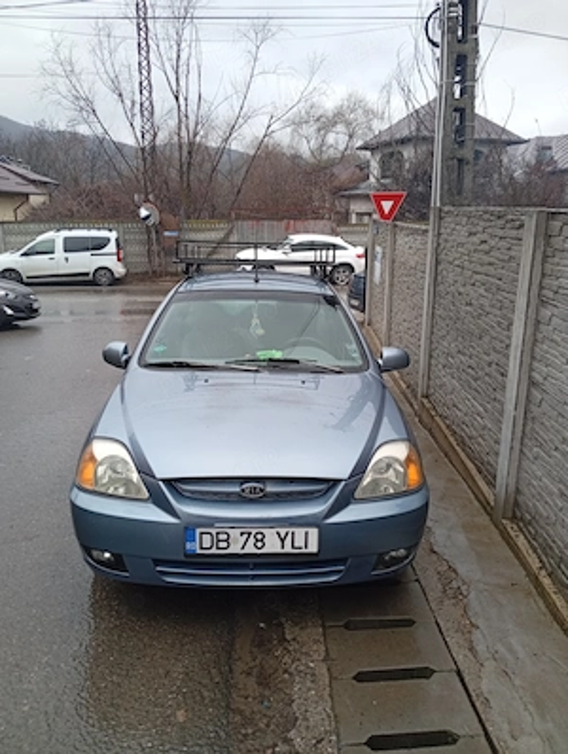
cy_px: 377
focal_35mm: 27
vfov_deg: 65.2
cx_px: 284
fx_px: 589
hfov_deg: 51.5
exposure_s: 1/50
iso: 90
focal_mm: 3.98
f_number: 1.8
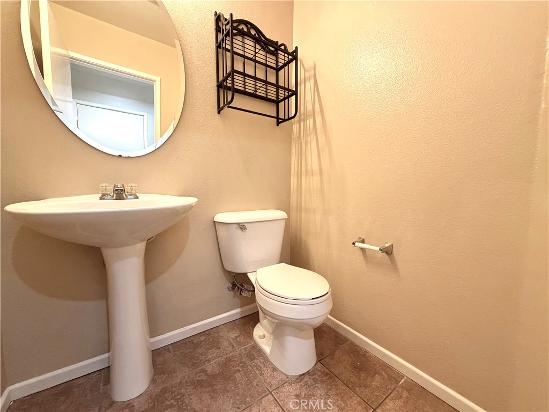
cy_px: 206
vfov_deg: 85.7
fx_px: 222
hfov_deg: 102.1
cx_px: 274
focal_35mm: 14
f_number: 2.2
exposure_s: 1/60
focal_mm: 2.22
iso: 400
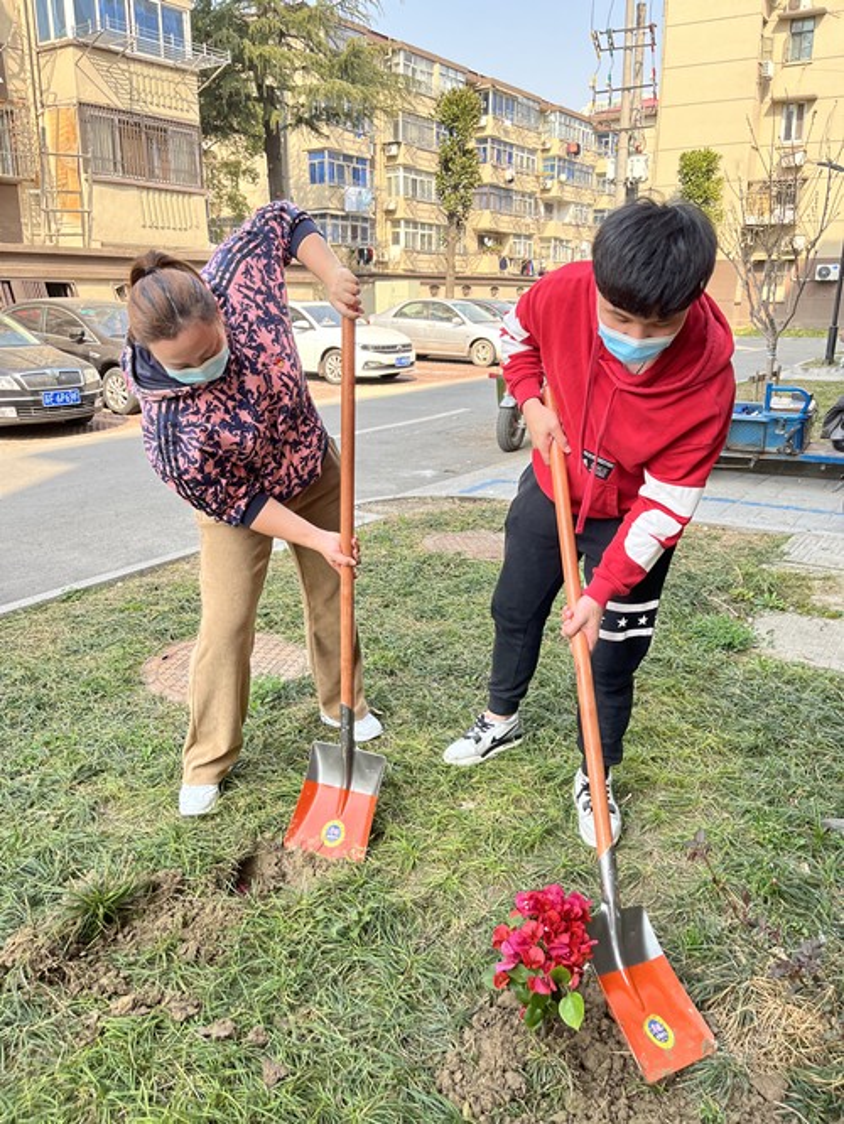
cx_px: 422
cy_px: 562
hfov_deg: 53.1
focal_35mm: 26
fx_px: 845
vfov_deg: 67.3
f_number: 1.6
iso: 50
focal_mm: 5.1
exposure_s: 1/459
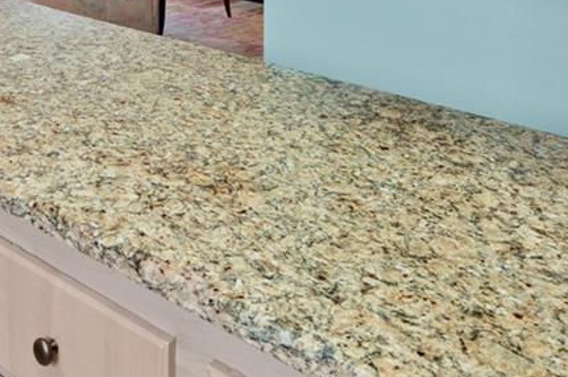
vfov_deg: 21.8
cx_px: 65
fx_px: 819
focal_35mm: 52
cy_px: -180
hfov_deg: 36.1
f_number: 9
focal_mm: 14
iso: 320
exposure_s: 1/4
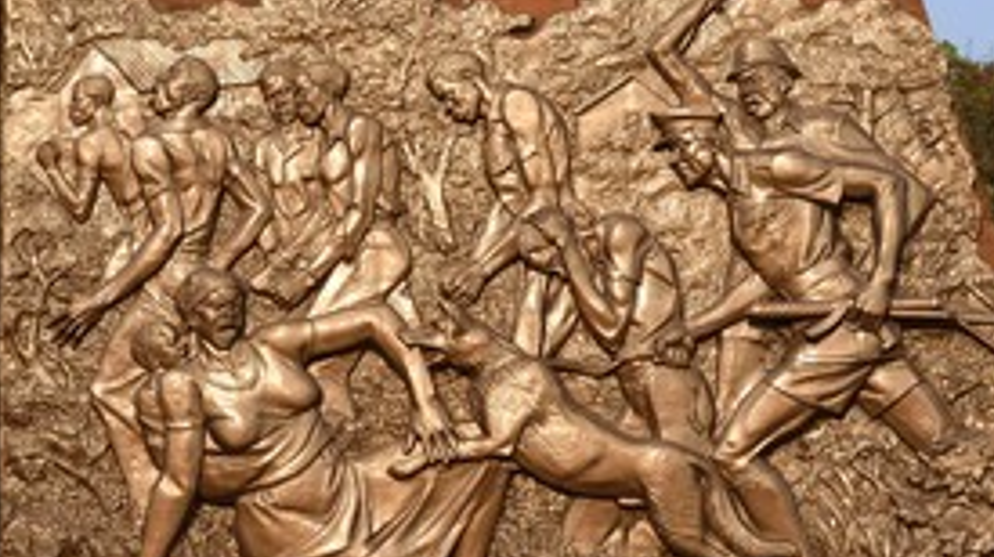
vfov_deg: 9.7
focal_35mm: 125
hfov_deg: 17.1
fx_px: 3291
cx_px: 361
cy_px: 195
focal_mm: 78
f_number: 9
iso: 200
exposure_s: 1/320
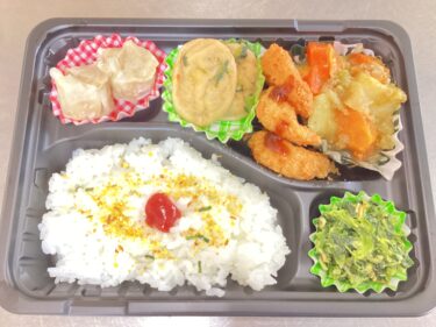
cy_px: 164
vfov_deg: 45.4
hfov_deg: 58.4
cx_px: 218
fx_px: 390
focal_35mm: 31
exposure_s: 1/25
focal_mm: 3.3
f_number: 2.4
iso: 640
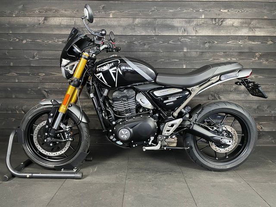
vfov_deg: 53.1
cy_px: 104
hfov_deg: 67.3
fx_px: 207
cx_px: 138
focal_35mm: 26
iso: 500
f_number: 1.6
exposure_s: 1/33
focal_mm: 4.2
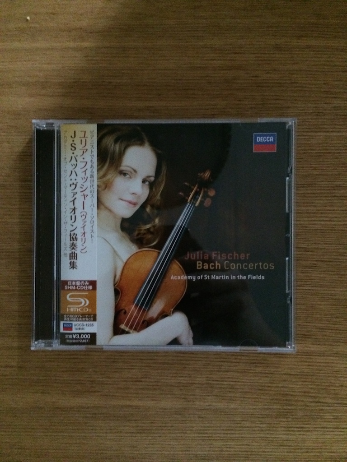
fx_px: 401
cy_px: 231
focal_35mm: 30
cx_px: 174
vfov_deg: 60.0
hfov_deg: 46.8
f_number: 2.2
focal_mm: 4.12
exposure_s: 1/15
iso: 500
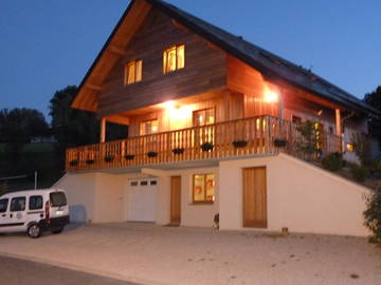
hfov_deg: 46.8
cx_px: 190
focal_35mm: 40
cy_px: 142
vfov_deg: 36.0
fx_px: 440
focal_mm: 7.1
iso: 800
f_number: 3
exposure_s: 1/4
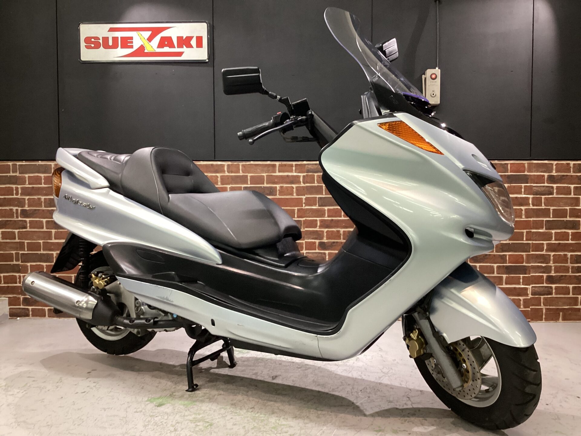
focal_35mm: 31
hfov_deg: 58.4
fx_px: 520
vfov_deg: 45.4
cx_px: 290
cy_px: 218
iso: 250
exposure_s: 1/60
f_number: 2.4
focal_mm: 3.3
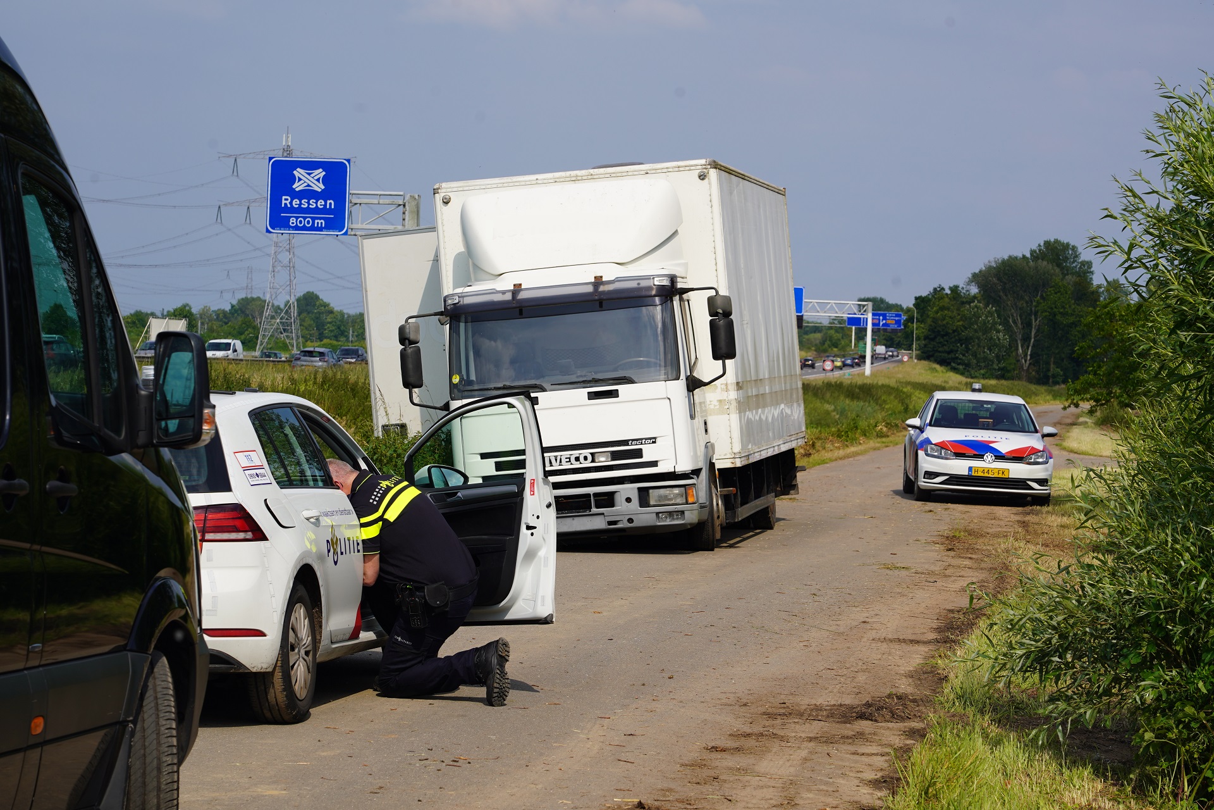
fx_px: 3541
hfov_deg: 19.5
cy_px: 405
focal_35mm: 105
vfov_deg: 13.0
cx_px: 607
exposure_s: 1/320
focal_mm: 105
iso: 100
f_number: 10
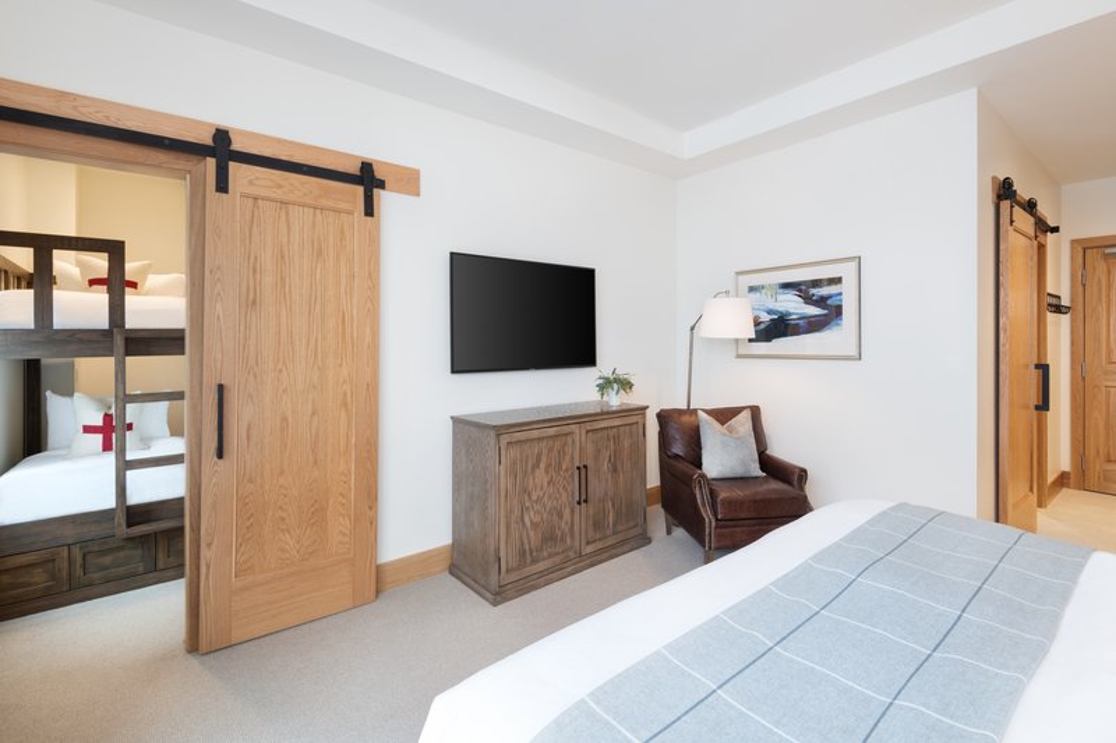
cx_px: 558
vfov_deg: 73.7
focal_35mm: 16
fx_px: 496
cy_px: 372
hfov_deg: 96.7
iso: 400
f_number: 16
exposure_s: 1/2.5
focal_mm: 16
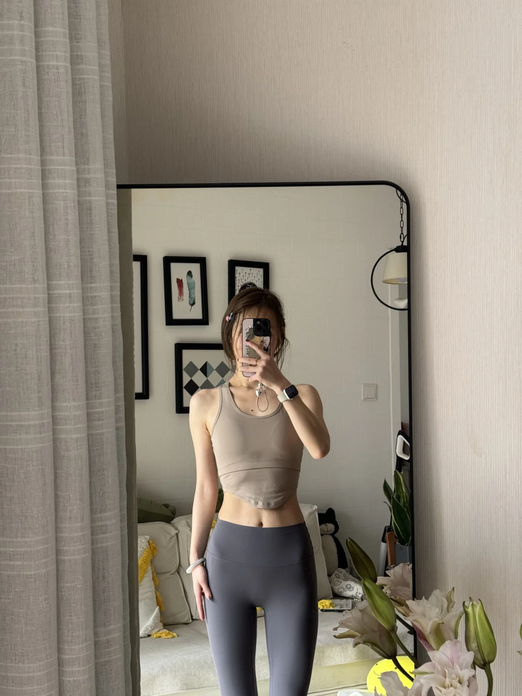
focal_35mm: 48
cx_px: 261
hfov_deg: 30.3
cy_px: 348
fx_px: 965
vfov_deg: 39.7
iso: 125
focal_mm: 6.76
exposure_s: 1/60
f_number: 1.78
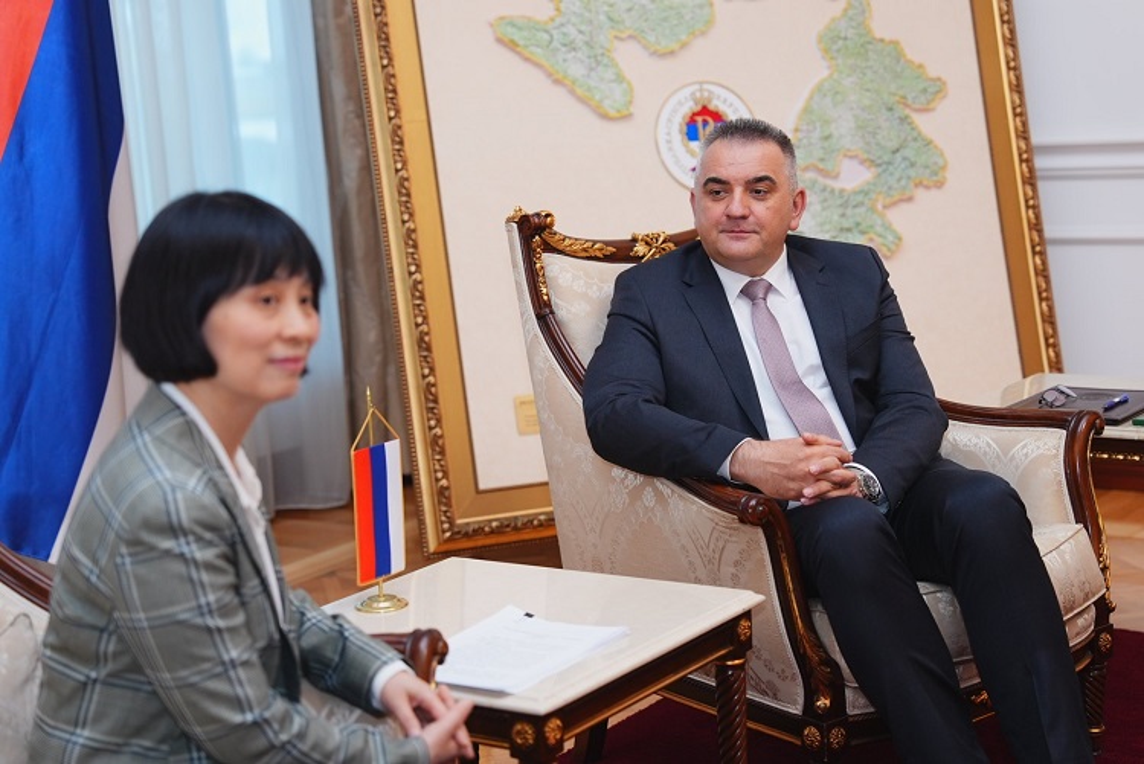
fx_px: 2067
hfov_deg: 30.9
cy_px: 382
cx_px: 572
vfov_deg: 20.9
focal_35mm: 65
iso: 1600
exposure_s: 1/160
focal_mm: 65
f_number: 2.8
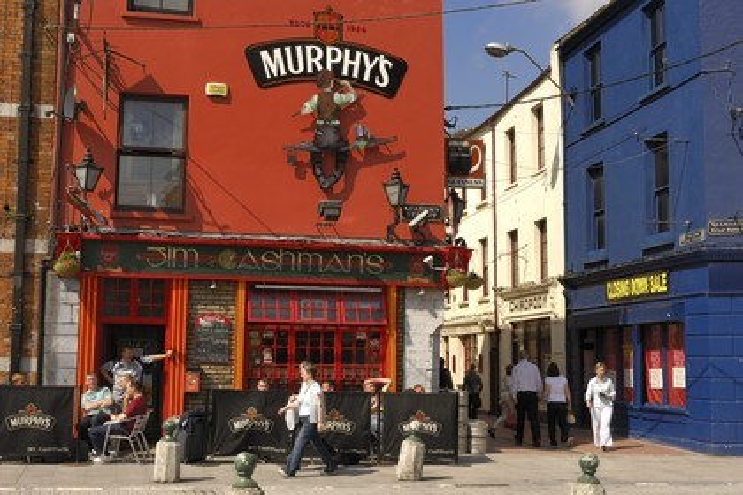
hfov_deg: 41.1
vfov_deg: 28.1
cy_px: 248
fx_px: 991
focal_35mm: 48
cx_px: 372
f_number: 9.5
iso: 100
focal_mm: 32
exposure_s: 1/160
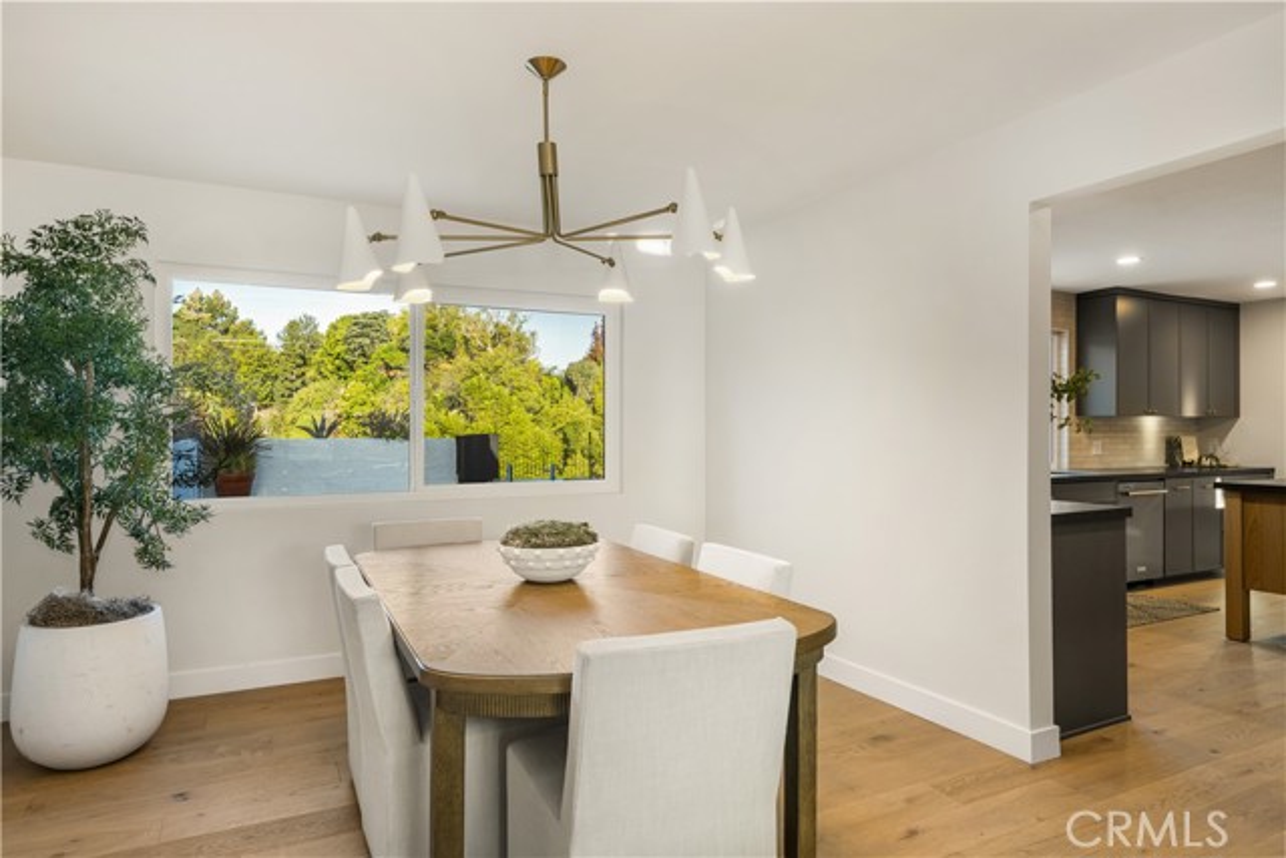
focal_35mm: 20
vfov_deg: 60.7
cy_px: 429
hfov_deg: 82.6
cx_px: 643
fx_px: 732
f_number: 6.3
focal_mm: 20.5
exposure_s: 1/13
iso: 100
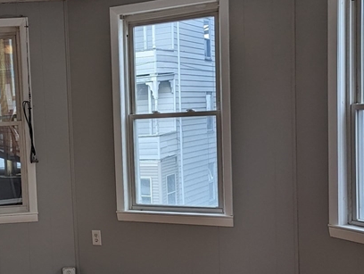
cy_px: 174
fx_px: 632
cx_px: 51
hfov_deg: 31.0
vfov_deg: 24.4
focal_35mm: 60
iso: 44
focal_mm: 6.81
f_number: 1.85
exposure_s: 1/199
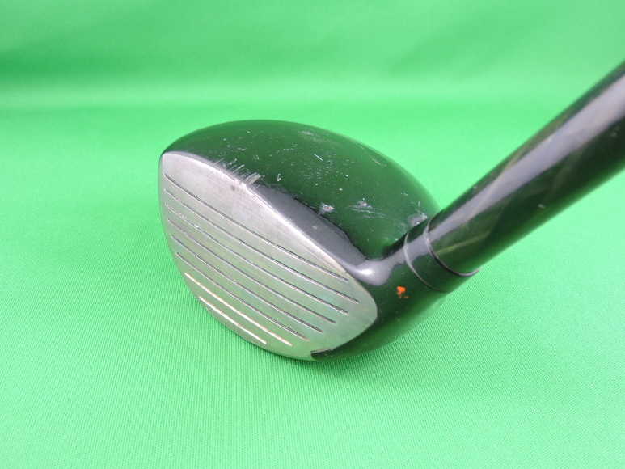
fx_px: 632
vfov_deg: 40.7
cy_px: 234
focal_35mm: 35
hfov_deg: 52.6
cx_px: 312
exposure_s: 1/30
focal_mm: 6.3
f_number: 3.8
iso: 400
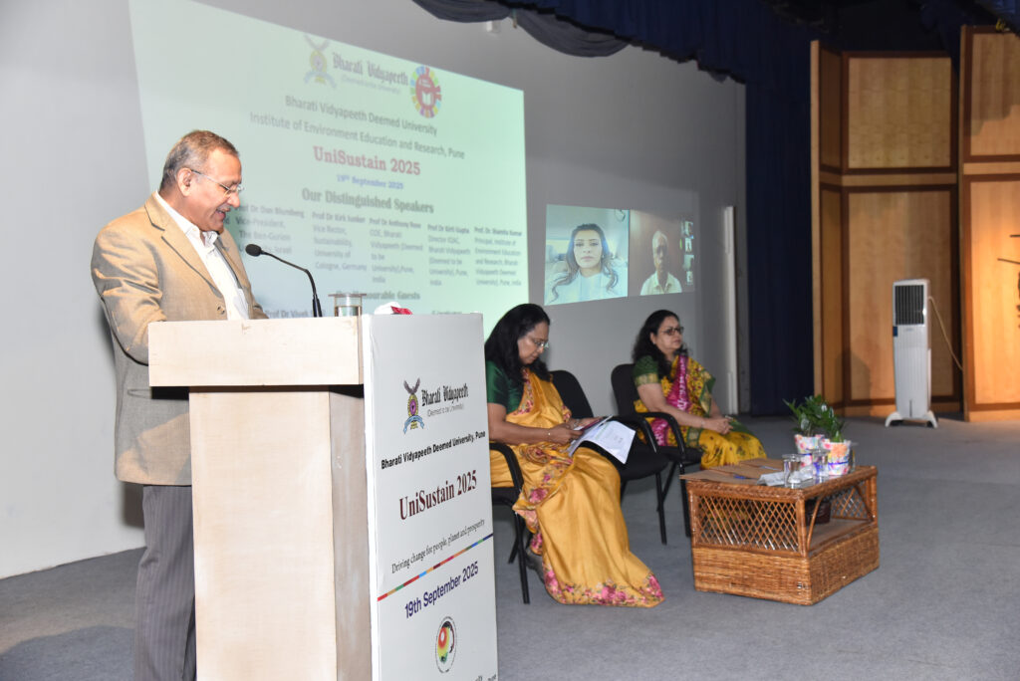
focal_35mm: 38
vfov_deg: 35.1
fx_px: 1077
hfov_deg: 50.7
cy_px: 340
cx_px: 510
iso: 2500
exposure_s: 1/200
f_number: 4.5
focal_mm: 38
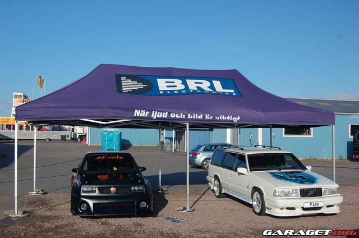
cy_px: 119
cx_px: 180
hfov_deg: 43.7
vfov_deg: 29.7
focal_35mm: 45
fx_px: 448
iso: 200
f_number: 7.1
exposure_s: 1/200
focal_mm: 30
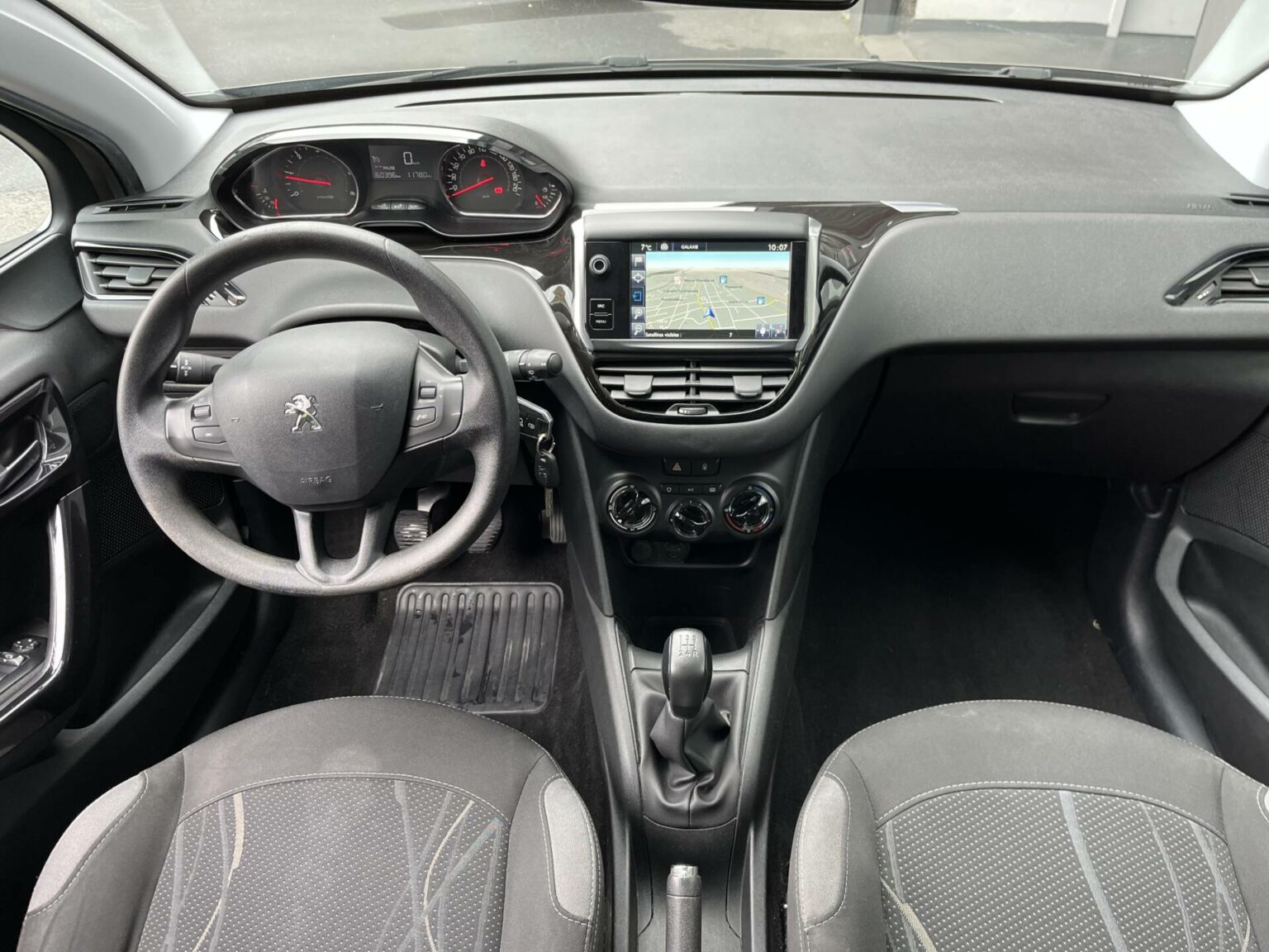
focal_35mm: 26
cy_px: 476
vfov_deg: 53.1
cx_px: 634
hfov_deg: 67.3
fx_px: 953
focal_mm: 5.1
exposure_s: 1/121
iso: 125
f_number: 1.6
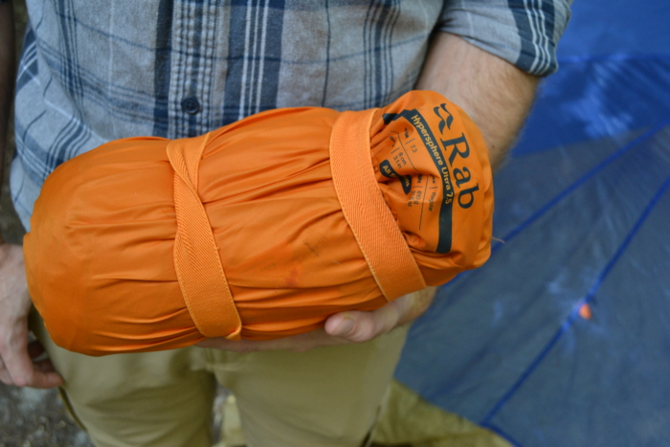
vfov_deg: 34.2
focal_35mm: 39
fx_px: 726
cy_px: 224
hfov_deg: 49.5
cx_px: 335
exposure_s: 1/50
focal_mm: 26
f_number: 5
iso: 220
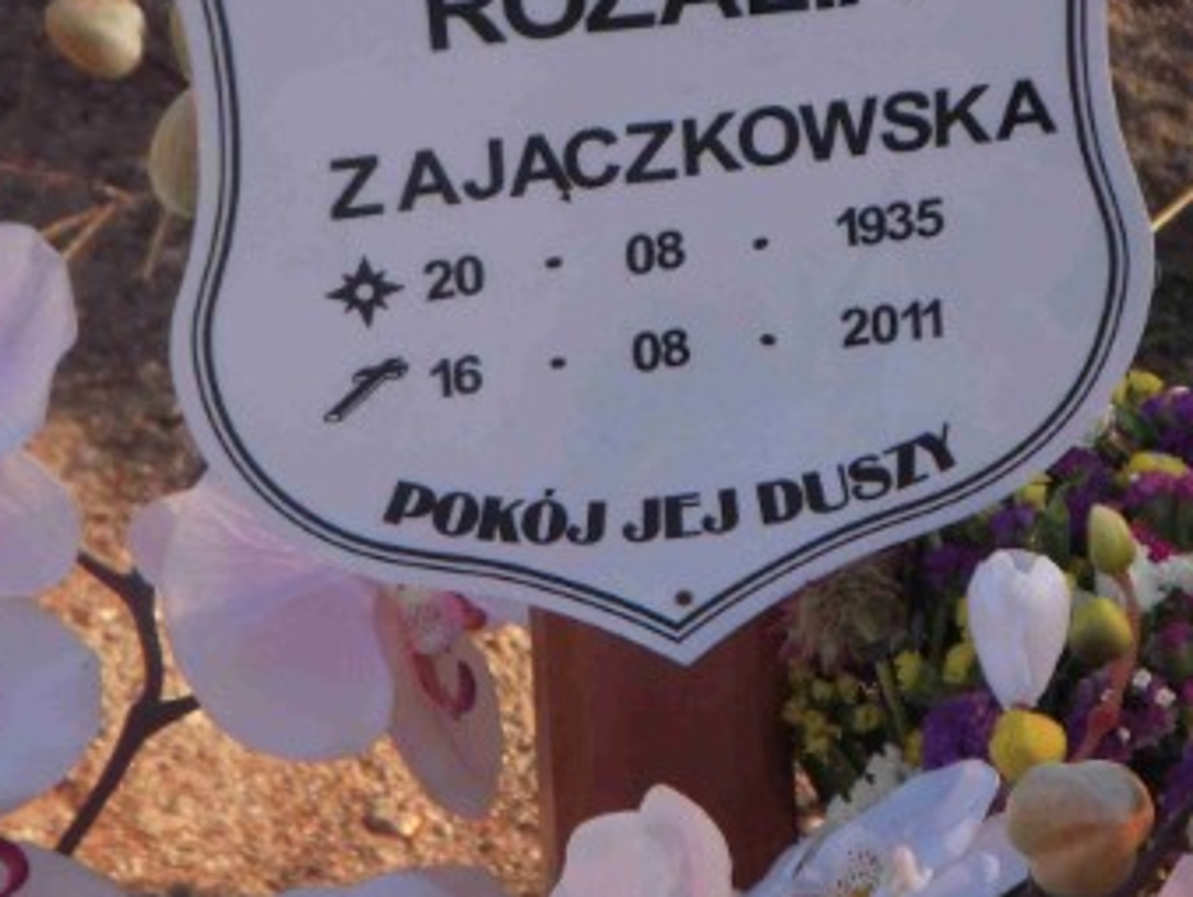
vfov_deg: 6.9
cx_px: 792
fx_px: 7418
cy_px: 148
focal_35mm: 215
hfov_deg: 9.2
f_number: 4.2
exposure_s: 1/250
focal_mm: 18.9
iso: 100
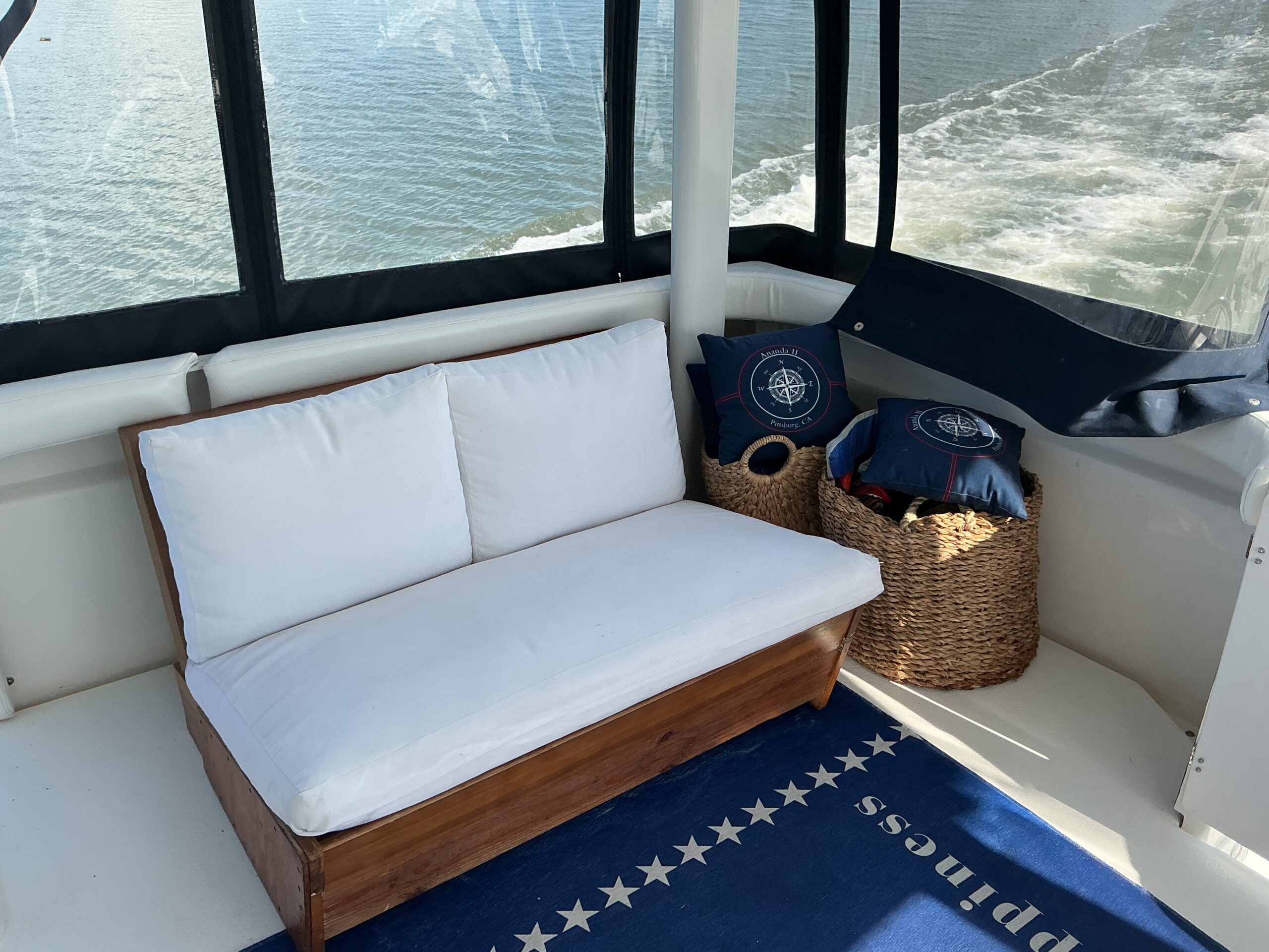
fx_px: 1063
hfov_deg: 61.7
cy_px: 476
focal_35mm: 29
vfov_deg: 48.2
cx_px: 634
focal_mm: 3
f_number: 1.8
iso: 25
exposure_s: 1/997
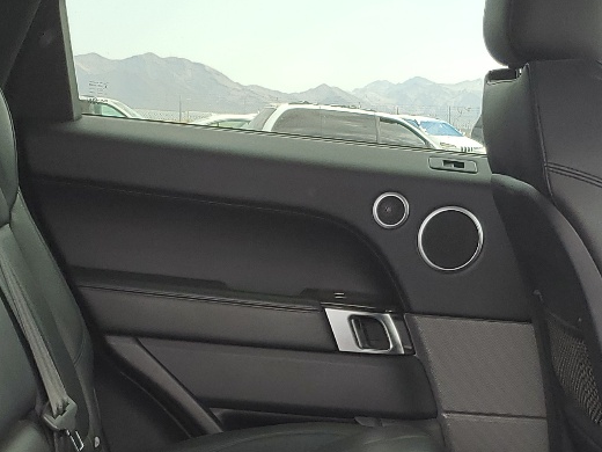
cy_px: 428
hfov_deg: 24.4
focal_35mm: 80
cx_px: 287
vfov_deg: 18.1
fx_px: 1391
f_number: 1.5
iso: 50
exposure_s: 1/159
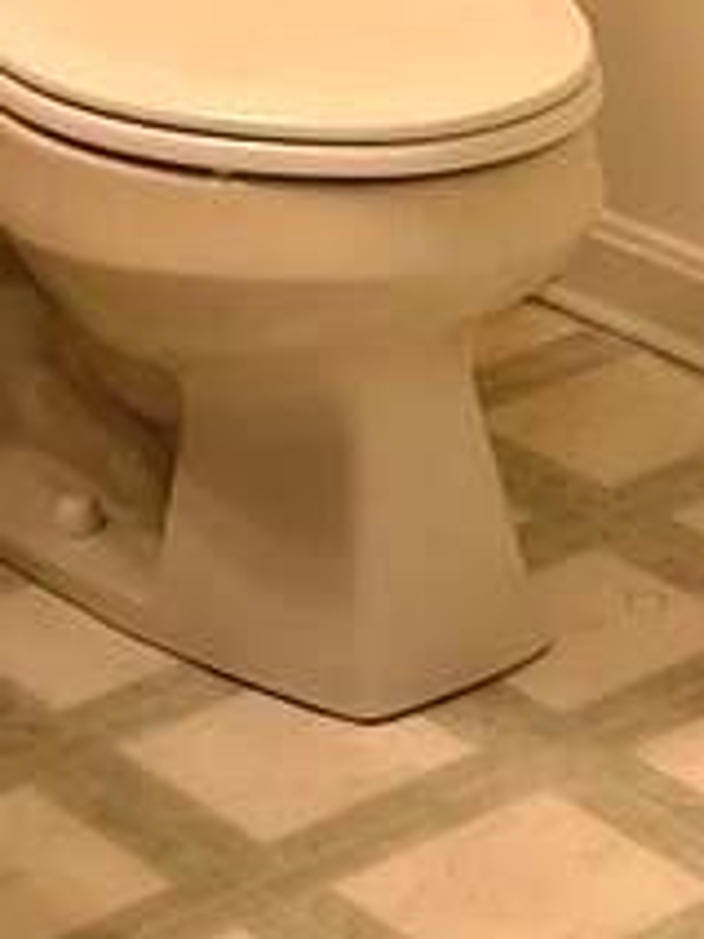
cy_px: -753
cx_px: 177
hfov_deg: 8.5
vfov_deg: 10.7
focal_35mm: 174
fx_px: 4718
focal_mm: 5.56
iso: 342
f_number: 1.8
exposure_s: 1/120
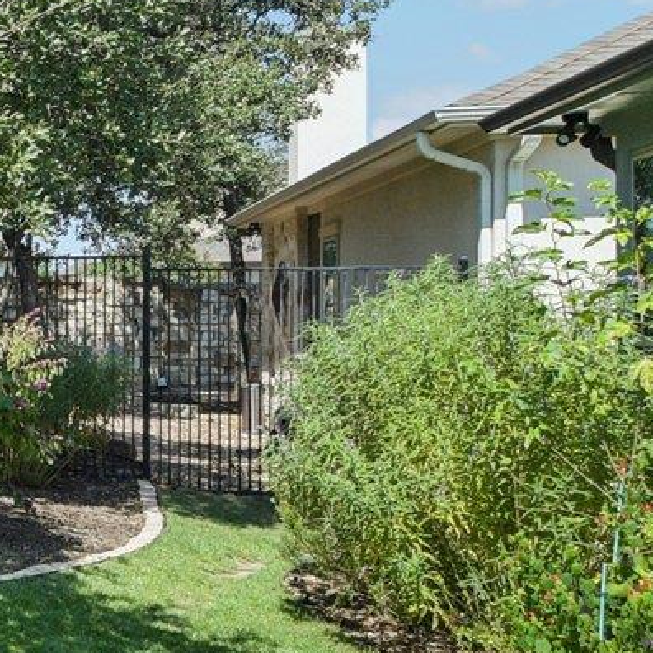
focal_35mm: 66
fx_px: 1409
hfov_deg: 21.2
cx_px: -376
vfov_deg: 26.1
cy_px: 288
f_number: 8
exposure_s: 1/500
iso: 400
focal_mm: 10
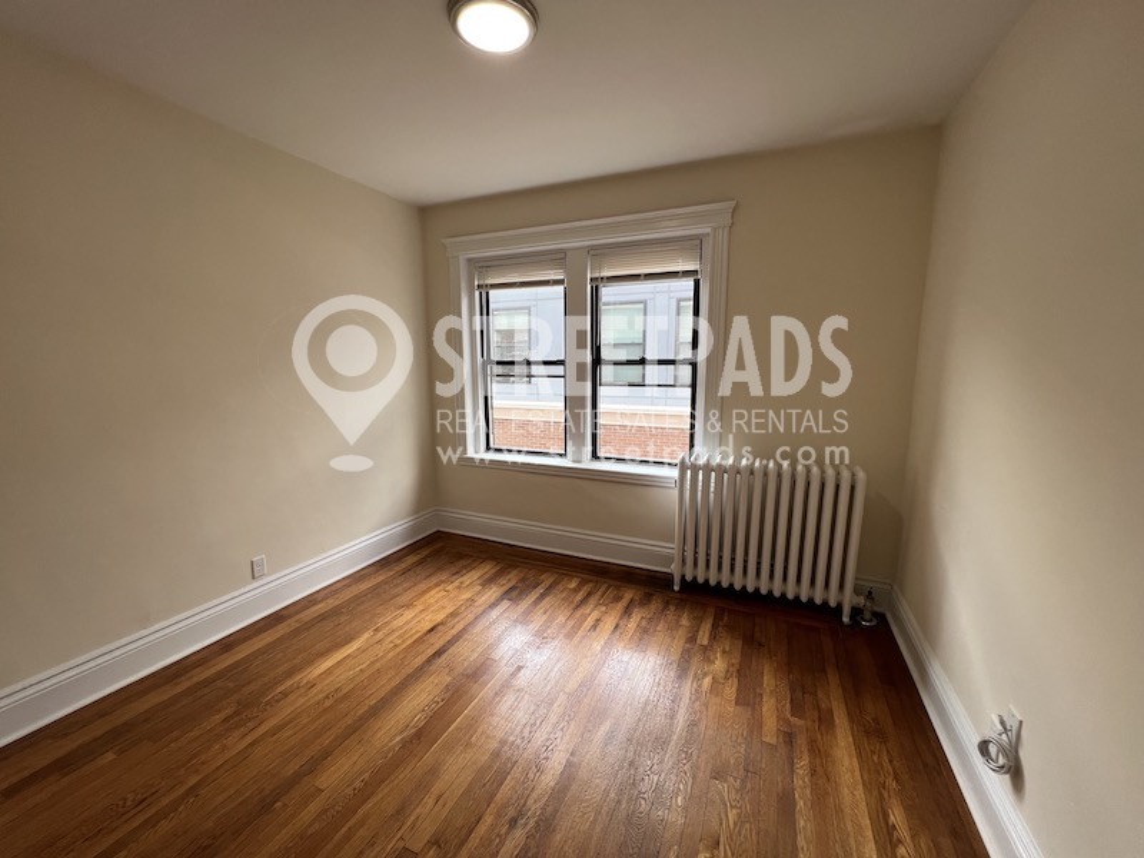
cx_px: 572
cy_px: 429
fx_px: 430
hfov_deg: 106.2
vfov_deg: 89.9
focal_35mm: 13
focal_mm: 1.57
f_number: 1.8
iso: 40
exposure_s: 1/99
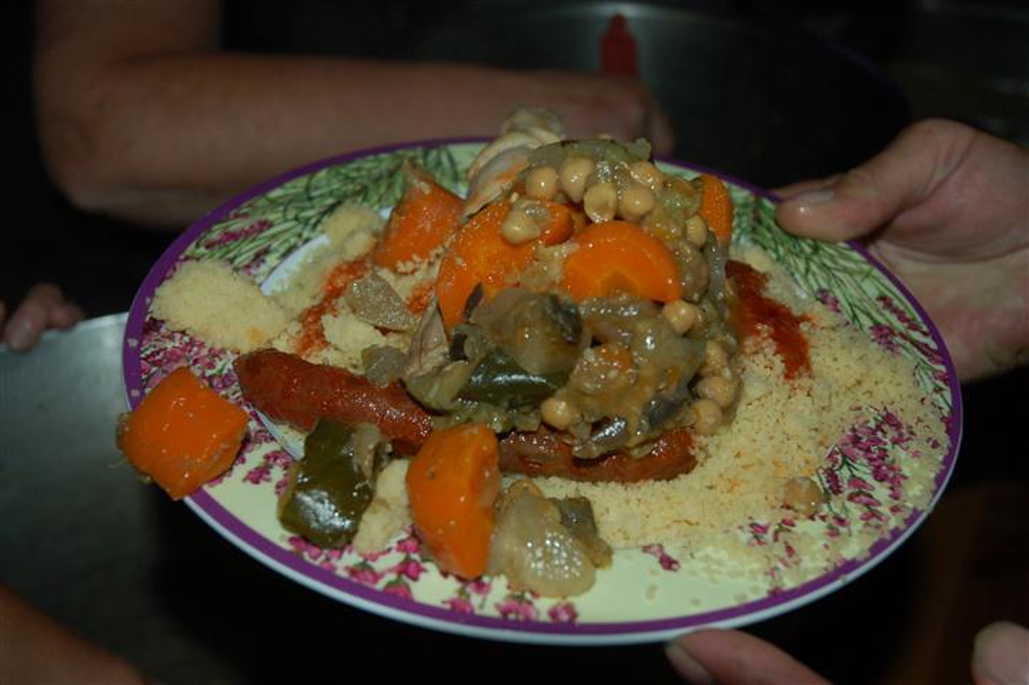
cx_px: 514
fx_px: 1328
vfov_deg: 28.9
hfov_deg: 42.3
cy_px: 342
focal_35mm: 46
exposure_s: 1/60
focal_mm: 31
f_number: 4
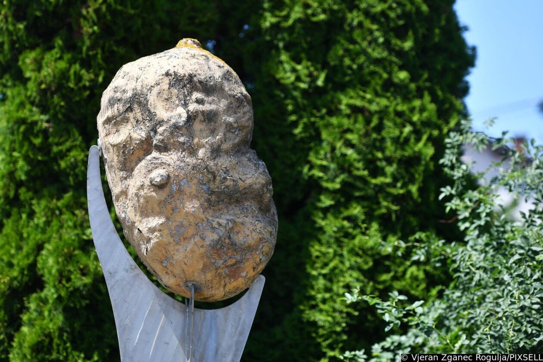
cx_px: 272
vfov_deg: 10.2
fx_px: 2036
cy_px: 181
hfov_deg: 15.2
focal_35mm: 135
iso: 125
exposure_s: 1/1250
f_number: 5
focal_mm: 135
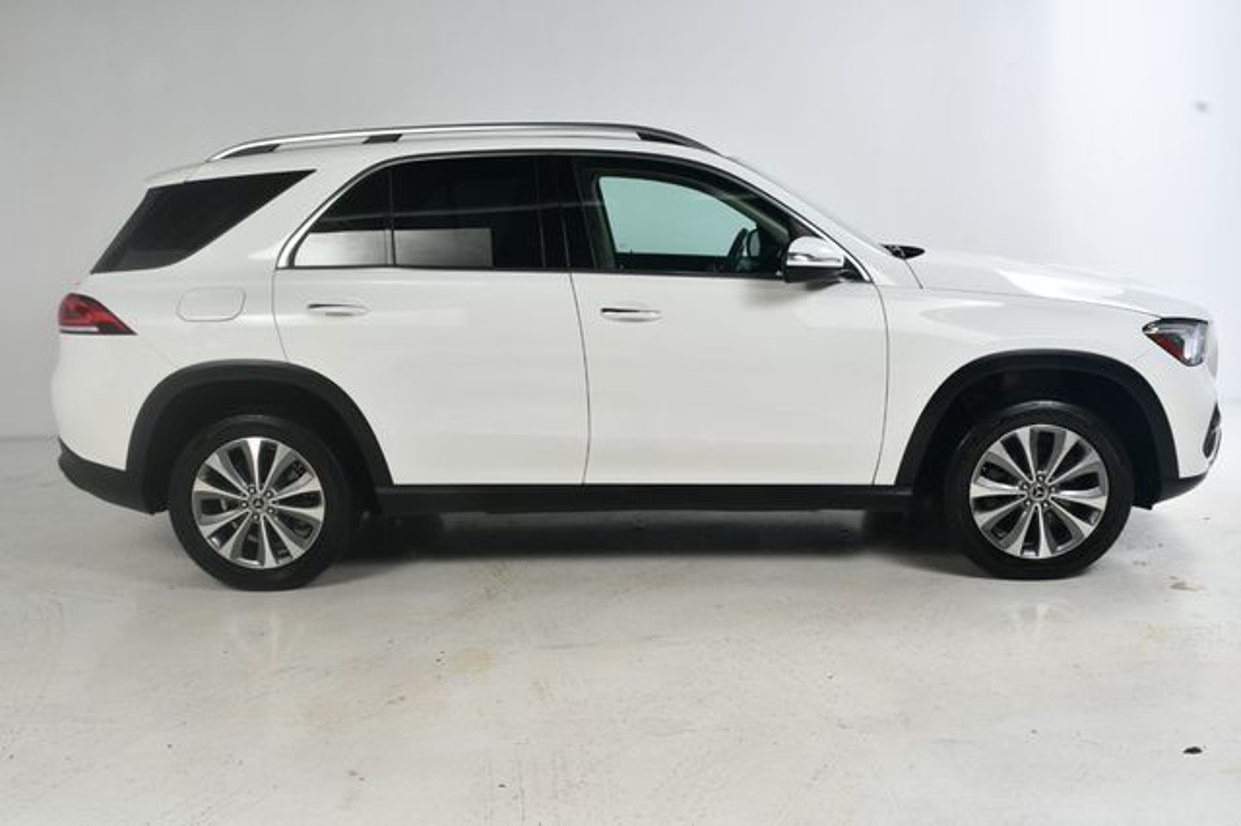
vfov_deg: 38.8
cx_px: 620
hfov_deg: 55.8
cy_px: 413
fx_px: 1171
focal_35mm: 34
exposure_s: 1/160
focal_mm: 23
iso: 100
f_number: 13
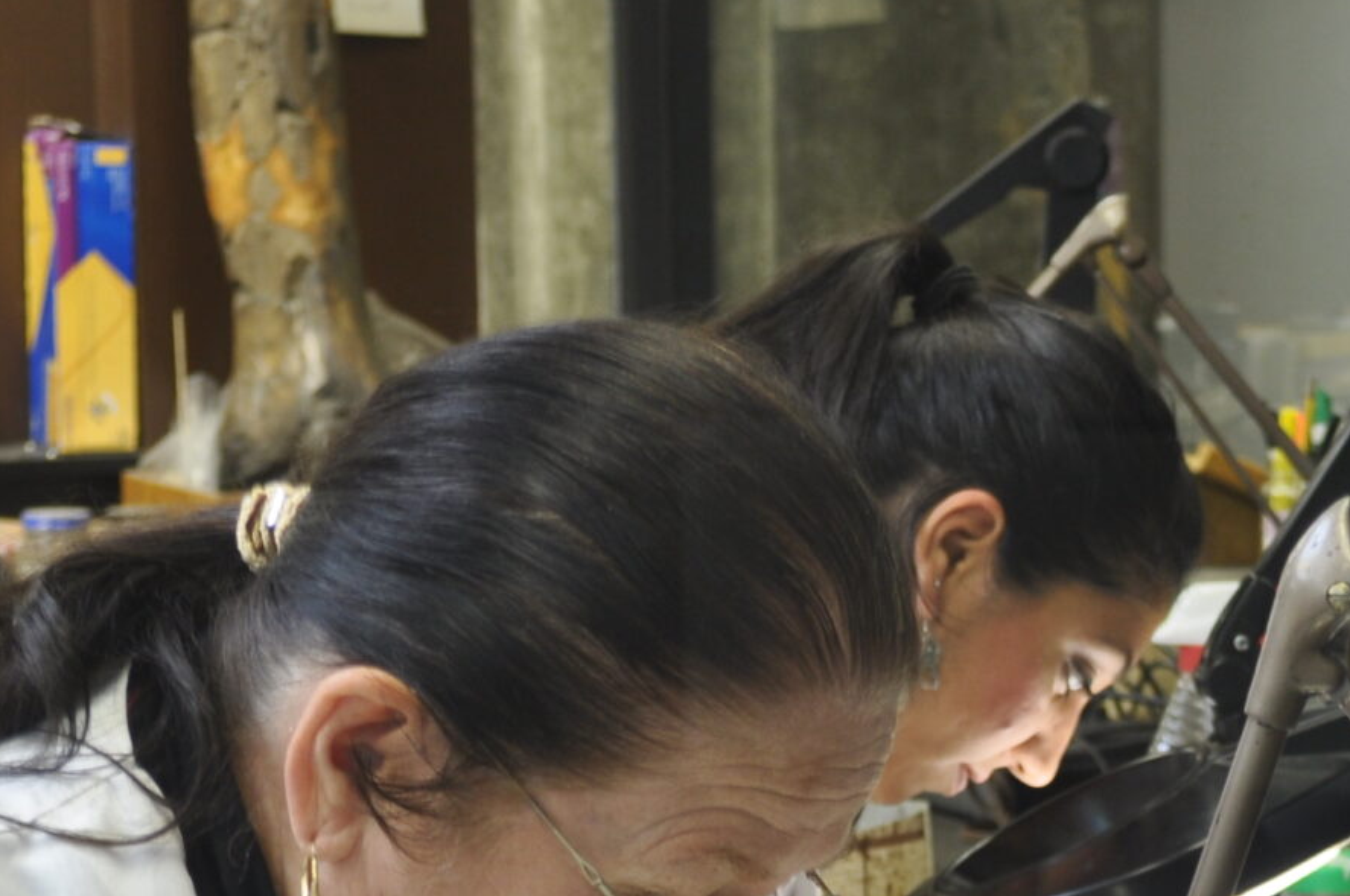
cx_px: 799
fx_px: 5672
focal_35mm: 151
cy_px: 1193
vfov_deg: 8.9
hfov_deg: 13.6
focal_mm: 35
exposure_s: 1/8
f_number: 5
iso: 200
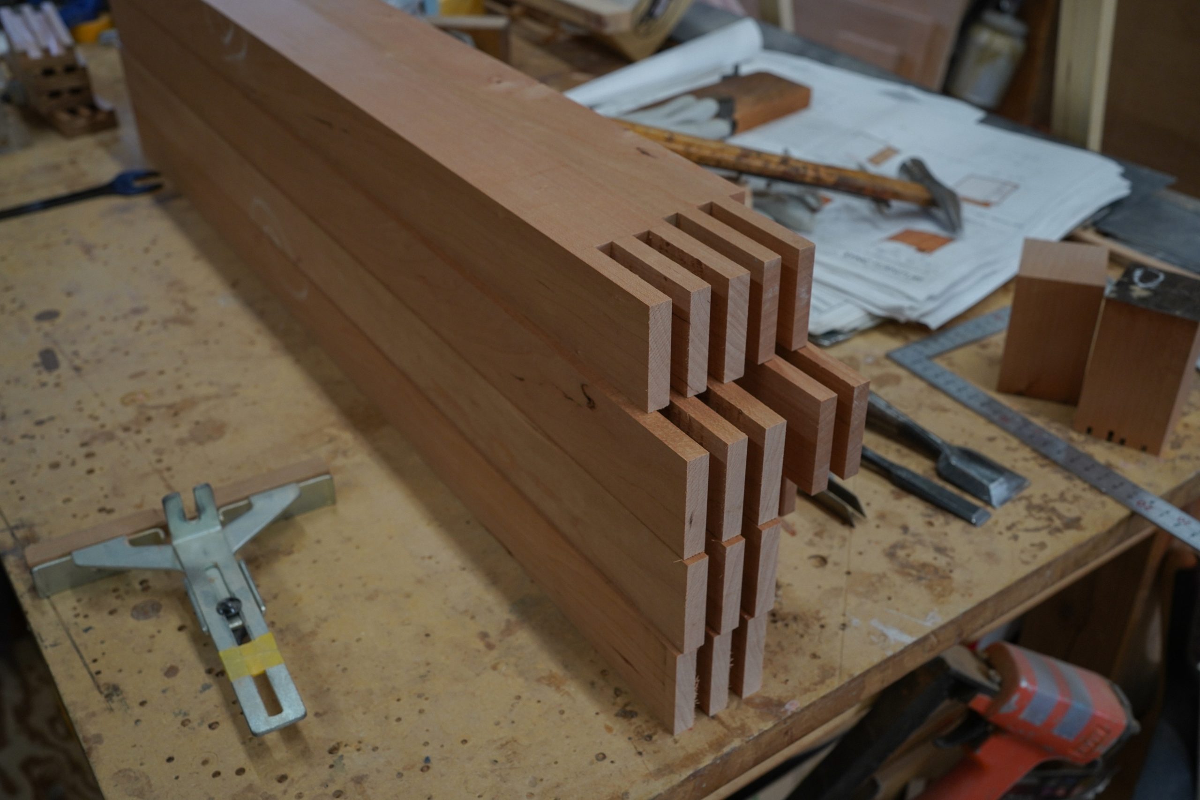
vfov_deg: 37.9
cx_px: 600
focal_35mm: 35
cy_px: 400
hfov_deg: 54.4
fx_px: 1167
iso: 640
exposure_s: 1/40
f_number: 8
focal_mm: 35
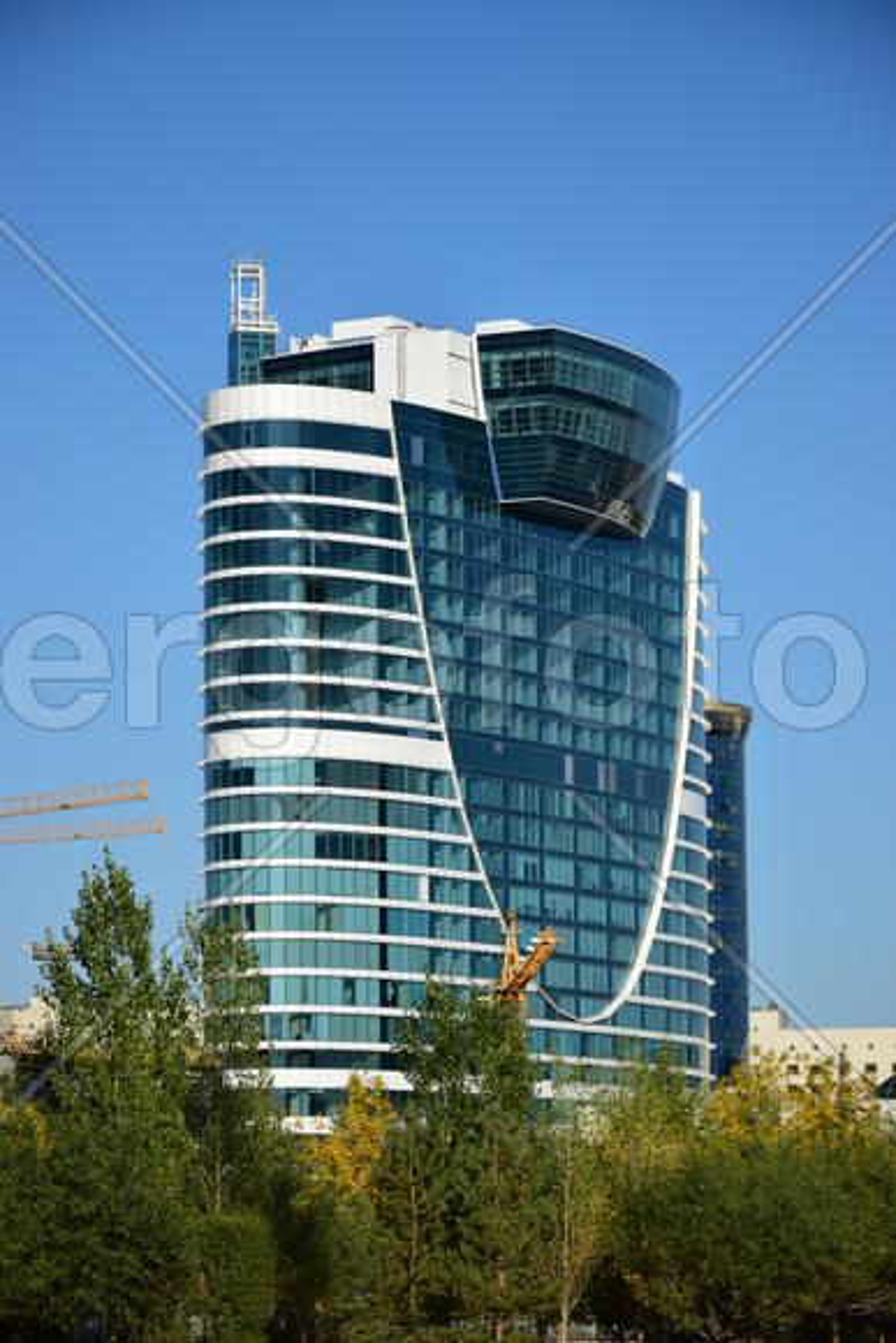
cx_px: 448
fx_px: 5037
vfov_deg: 15.2
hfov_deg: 10.2
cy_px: 672
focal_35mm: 135
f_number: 6.3
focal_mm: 90
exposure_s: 1/640
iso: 100
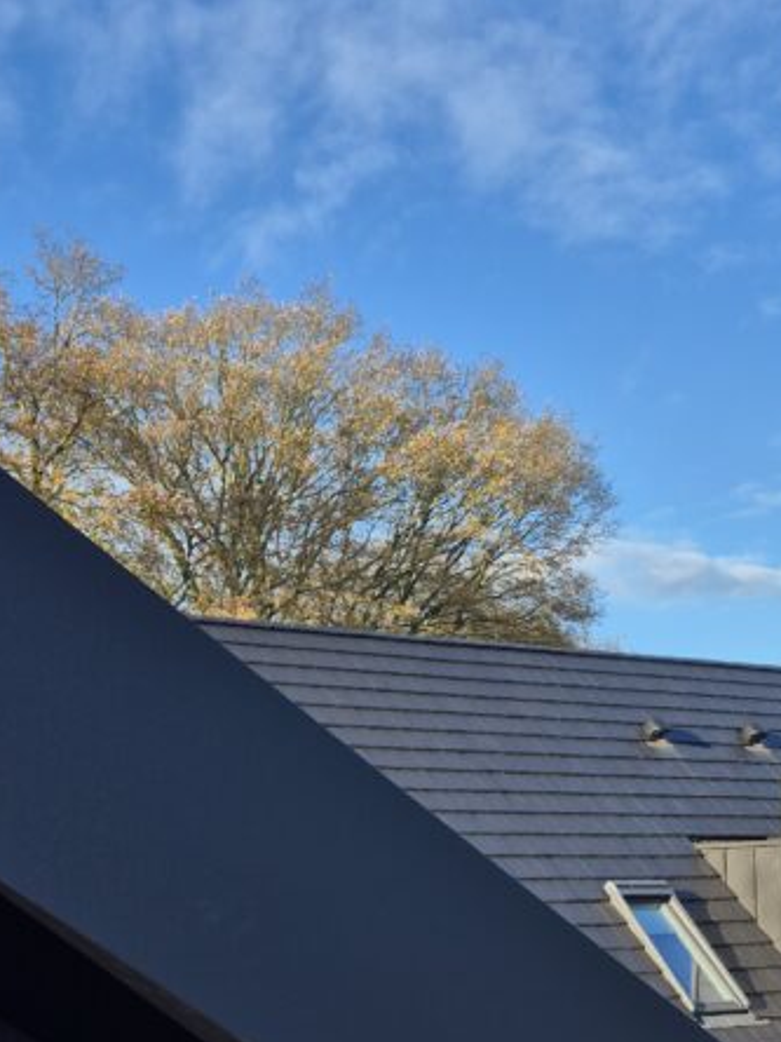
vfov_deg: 35.1
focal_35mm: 53
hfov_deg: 27.3
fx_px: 1594
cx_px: 242
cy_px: 821
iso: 25
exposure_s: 1/1268
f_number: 1.8
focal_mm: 5.4
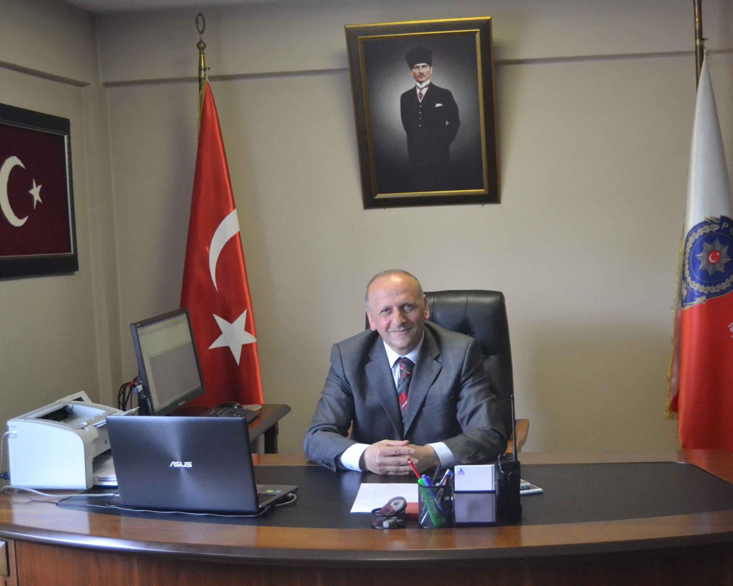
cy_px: 292
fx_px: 1106
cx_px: 398
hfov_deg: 36.6
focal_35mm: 51
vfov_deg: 29.7
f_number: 4.2
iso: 3200
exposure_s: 1/125
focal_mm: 30
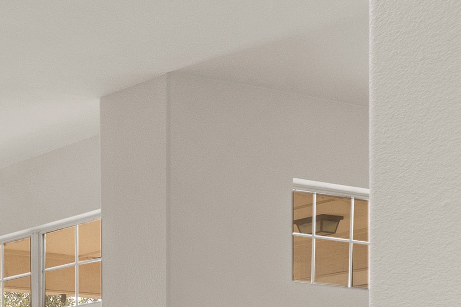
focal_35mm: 88
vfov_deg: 14.1
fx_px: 1127
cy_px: 511
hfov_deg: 16.5
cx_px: -500
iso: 320
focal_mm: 16
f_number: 7.1
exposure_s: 1/6
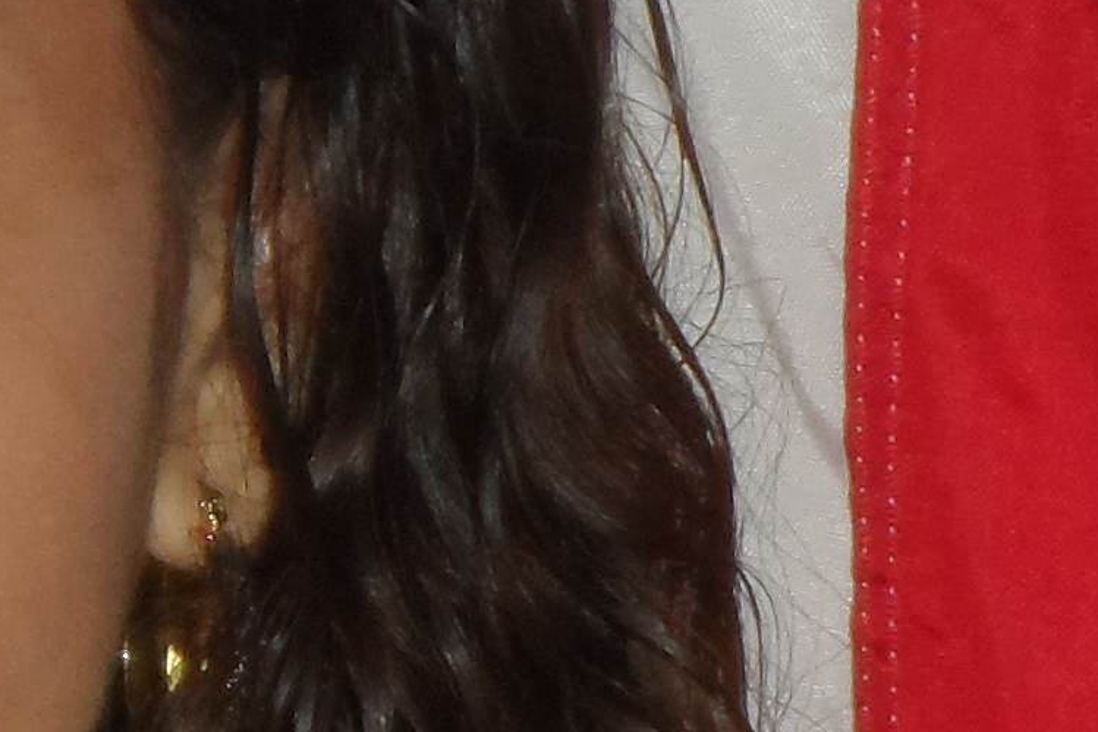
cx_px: -698
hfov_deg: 4.7
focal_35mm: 438
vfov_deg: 3.1
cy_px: 175
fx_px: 13355
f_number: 4.3
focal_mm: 11.9
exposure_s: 1/60
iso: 160
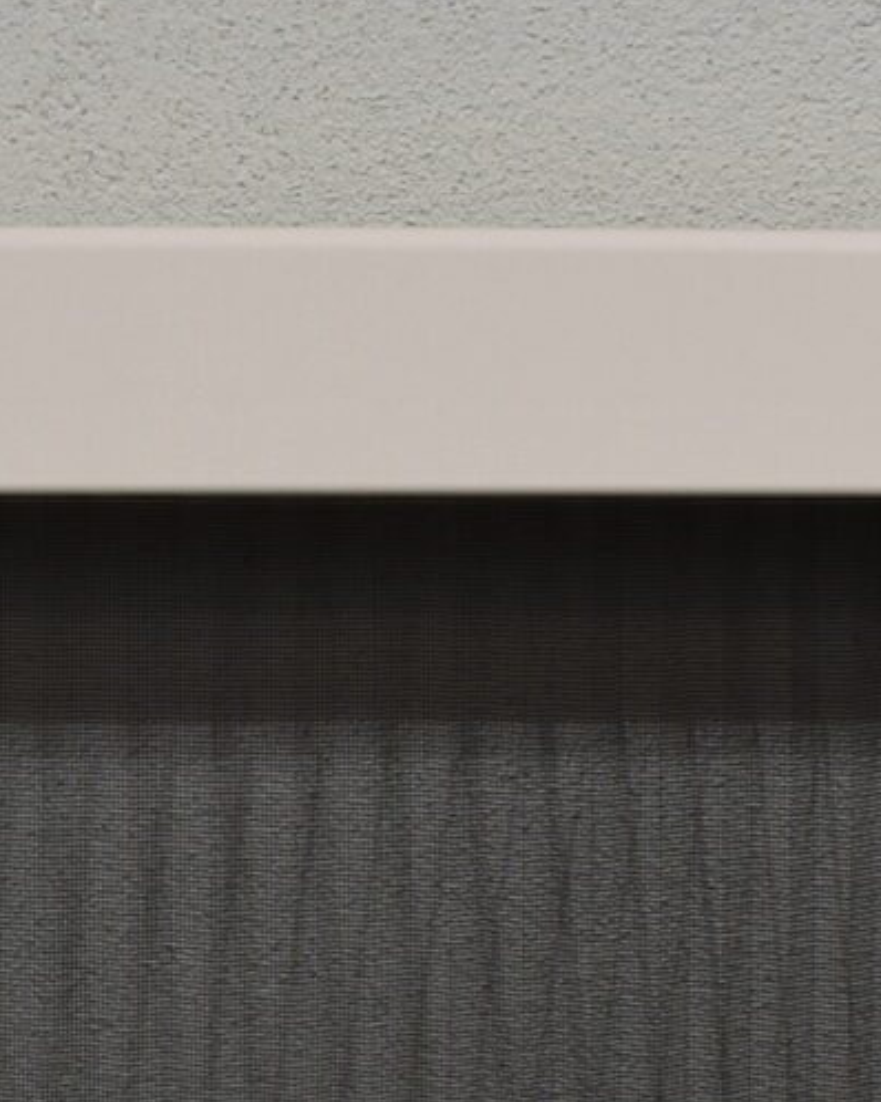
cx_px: 173
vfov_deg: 11.5
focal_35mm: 166
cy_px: 1030
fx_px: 5427
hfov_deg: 9.3
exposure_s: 1/125
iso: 320
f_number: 5.6
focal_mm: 23
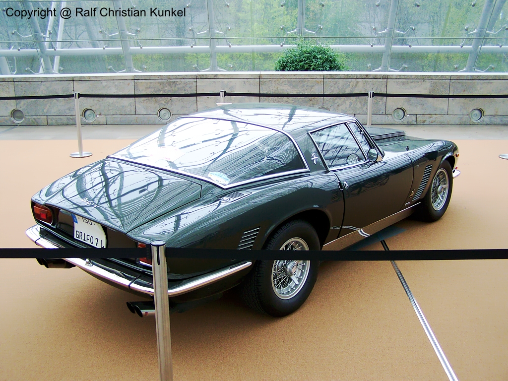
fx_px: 558
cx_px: 254
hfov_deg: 49.0
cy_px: 190
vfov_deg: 37.7
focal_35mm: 38
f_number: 2.8
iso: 160
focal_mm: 6.3
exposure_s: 1/60
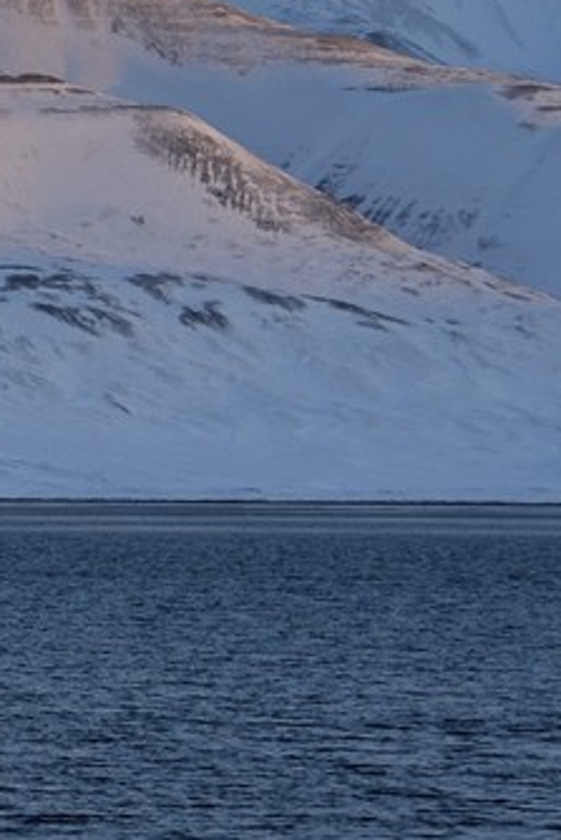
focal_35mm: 249
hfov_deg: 5.2
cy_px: 216
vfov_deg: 8.3
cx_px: -1280
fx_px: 5814
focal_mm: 52
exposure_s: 1/160
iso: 200
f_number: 10
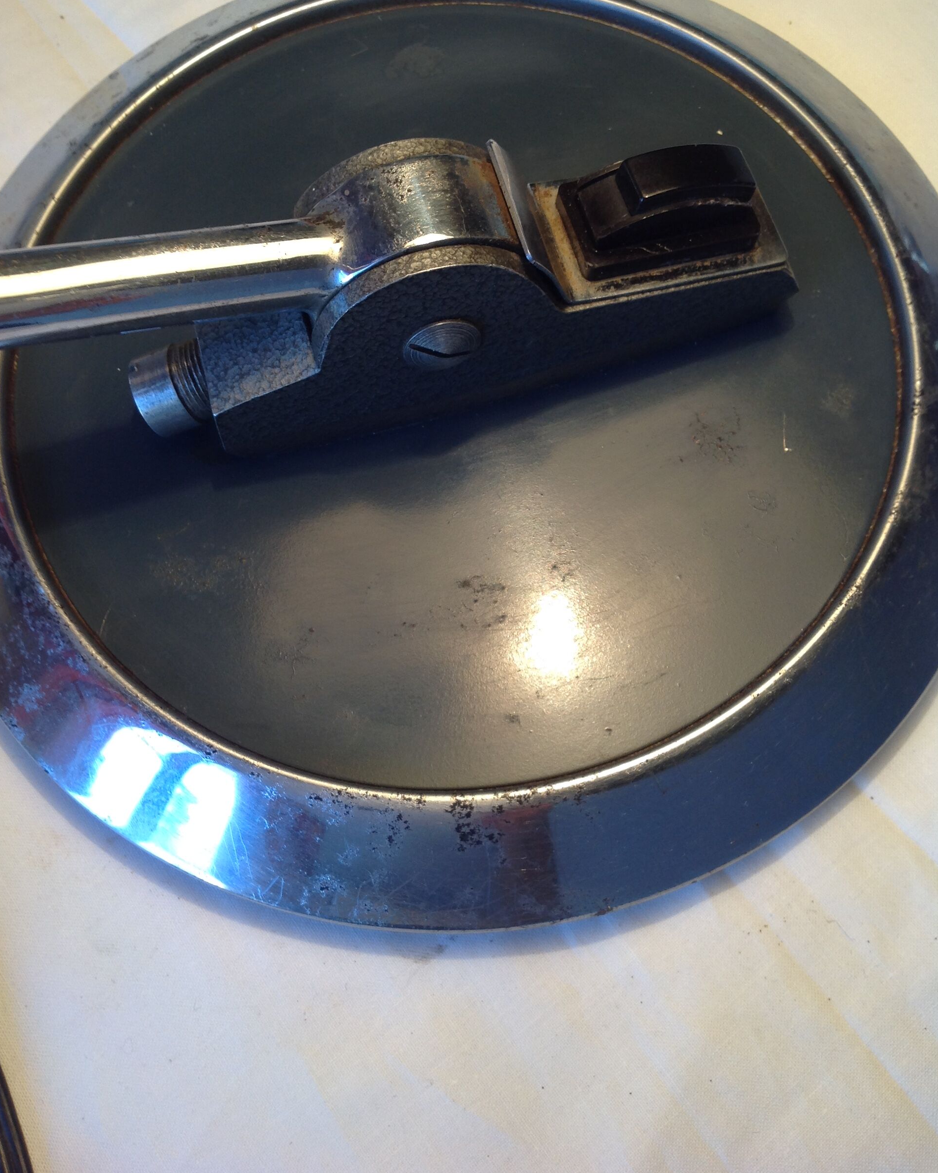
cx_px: 473
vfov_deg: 49.1
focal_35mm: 37
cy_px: 550
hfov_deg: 40.1
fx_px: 1284
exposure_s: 1/50
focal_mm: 4.28
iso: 50
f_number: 2.4
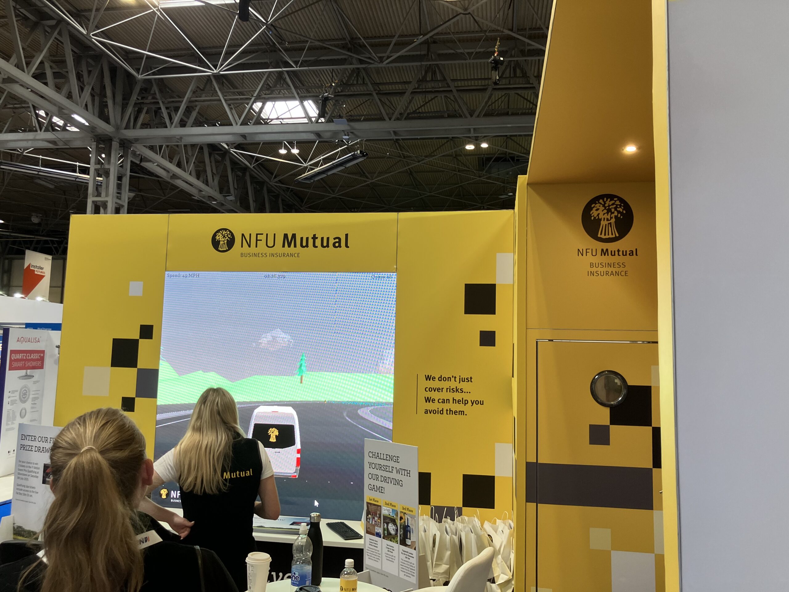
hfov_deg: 63.4
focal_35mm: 28
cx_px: 394
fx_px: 638
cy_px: 296
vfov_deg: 49.7
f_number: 1.8
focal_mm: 3.99
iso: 80
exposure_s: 1/100
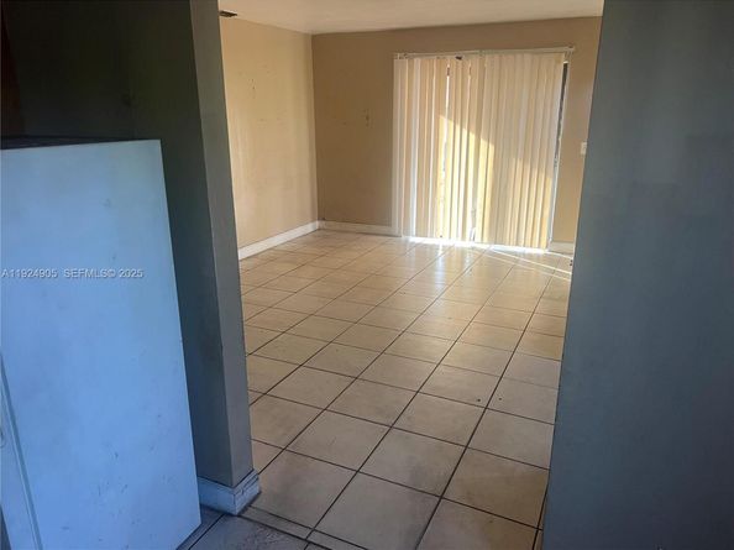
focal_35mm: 26
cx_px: 367
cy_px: 275
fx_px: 551
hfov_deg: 67.3
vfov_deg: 53.0
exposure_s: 1/79
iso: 125
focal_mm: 5.7
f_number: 1.5
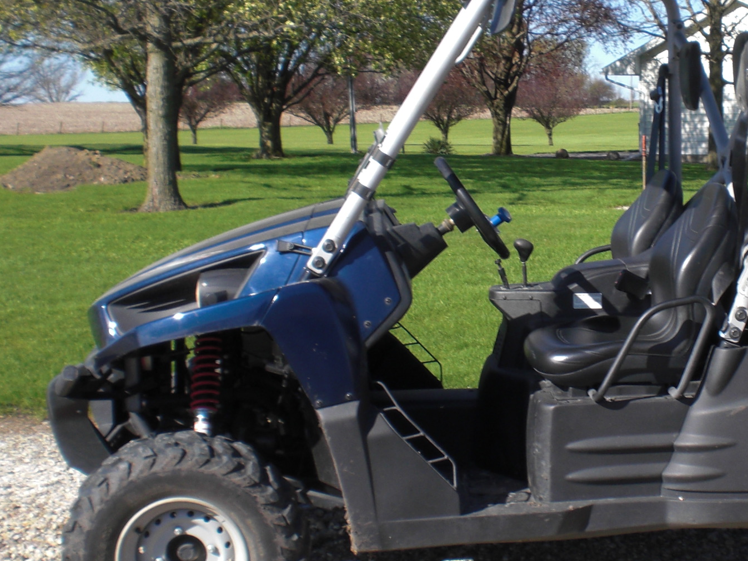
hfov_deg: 29.3
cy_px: 324
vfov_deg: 22.6
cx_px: 574
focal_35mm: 65
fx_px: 1404
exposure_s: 1/200
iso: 64
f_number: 5.6
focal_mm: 6.3
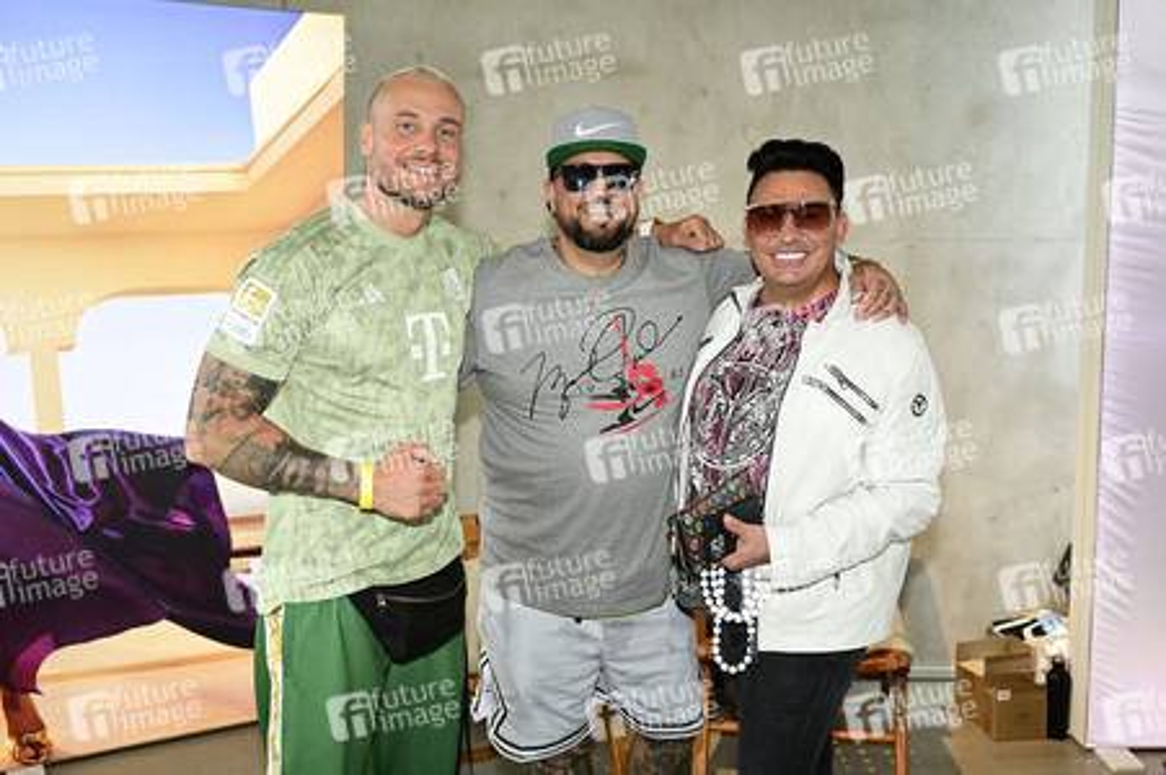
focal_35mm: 33
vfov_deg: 39.9
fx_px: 1068
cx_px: 583
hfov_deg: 57.3
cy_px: 388
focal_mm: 33
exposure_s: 1/200
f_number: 3.2
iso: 640
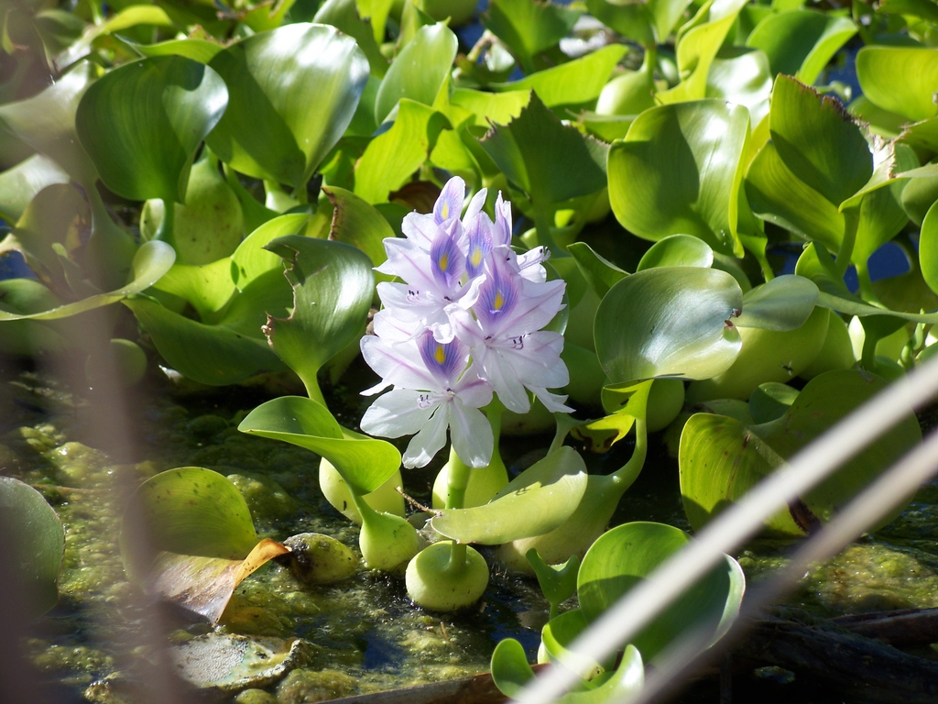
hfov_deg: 10.7
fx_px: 5013
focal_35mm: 185
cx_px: 469
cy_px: 352
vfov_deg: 8.0
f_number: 4.4
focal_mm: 38.8
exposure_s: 1/400
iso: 64
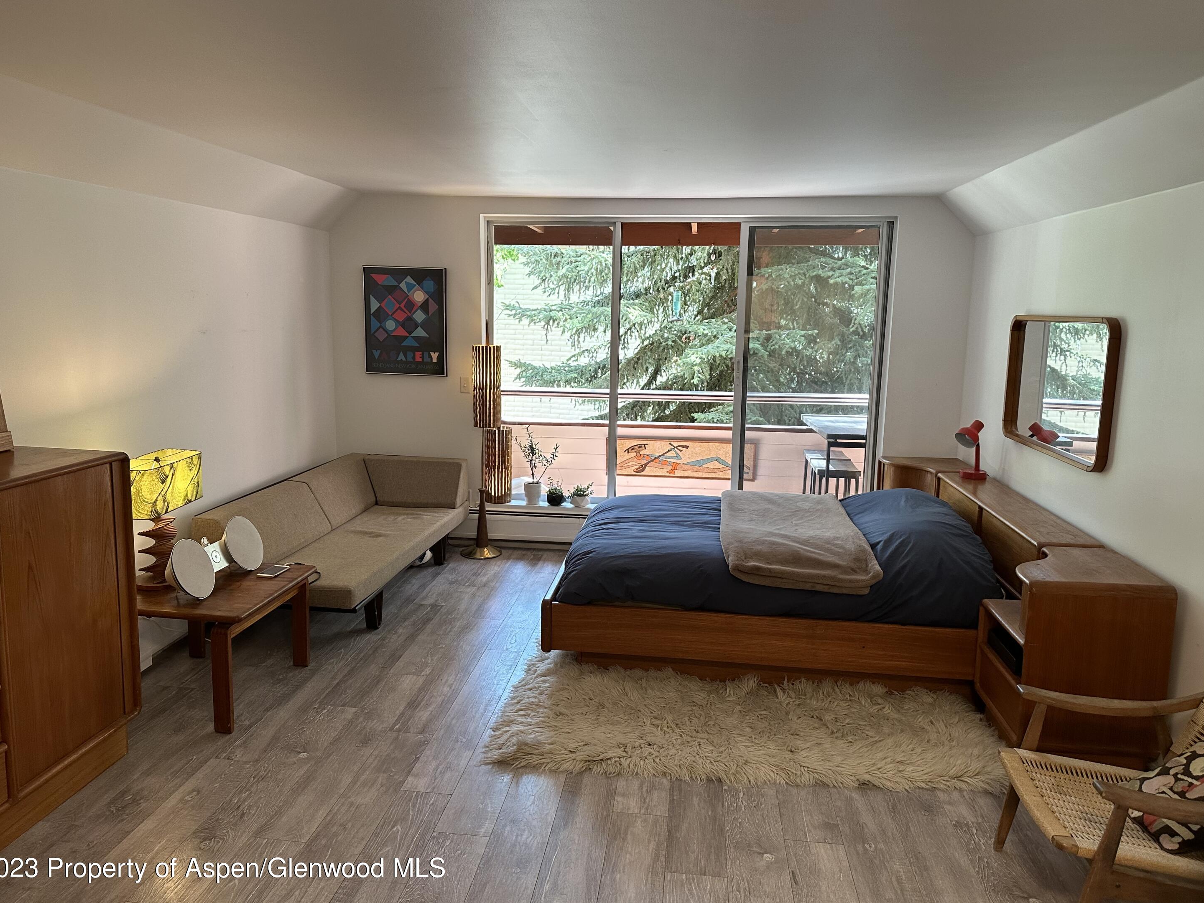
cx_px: 586
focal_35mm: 25
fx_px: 870
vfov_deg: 54.9
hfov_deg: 69.4
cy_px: 441
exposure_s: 1/120
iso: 200
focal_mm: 6.86
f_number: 1.78
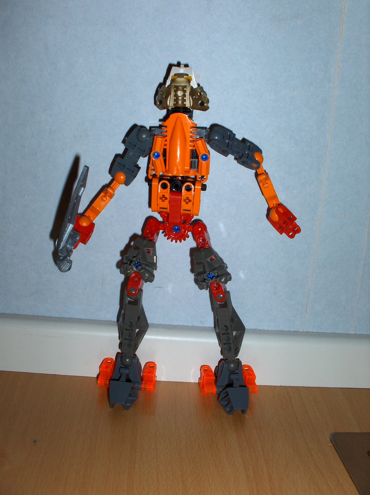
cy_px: 248
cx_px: 185
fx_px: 400
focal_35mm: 28
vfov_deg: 63.5
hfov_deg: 49.6
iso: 53
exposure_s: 1/60
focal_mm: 5.8
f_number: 5.6
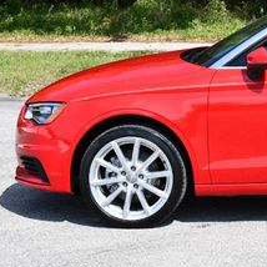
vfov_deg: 13.1
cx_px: 349
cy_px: 17
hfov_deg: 12.8
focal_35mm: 132
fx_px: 1152
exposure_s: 1/250
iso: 110
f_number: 8
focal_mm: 35
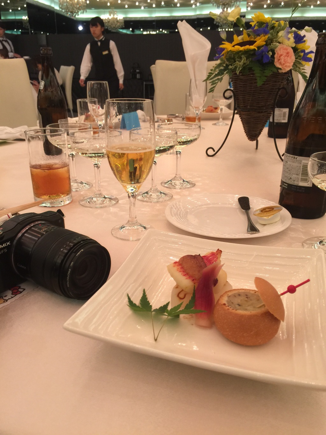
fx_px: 364
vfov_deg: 61.7
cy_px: 218
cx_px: 163
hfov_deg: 48.2
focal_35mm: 29
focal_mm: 4.15
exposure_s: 1/15
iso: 50
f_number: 2.2
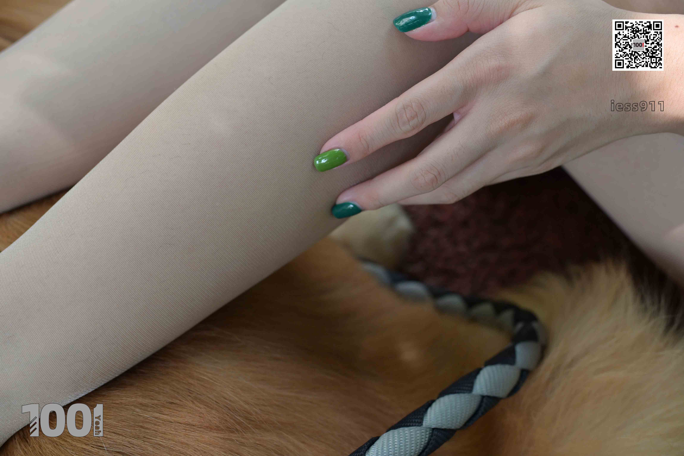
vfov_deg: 37.9
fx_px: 665
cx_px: 342
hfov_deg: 54.4
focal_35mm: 35
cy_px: 228
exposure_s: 1/250
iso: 560
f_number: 4
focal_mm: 35
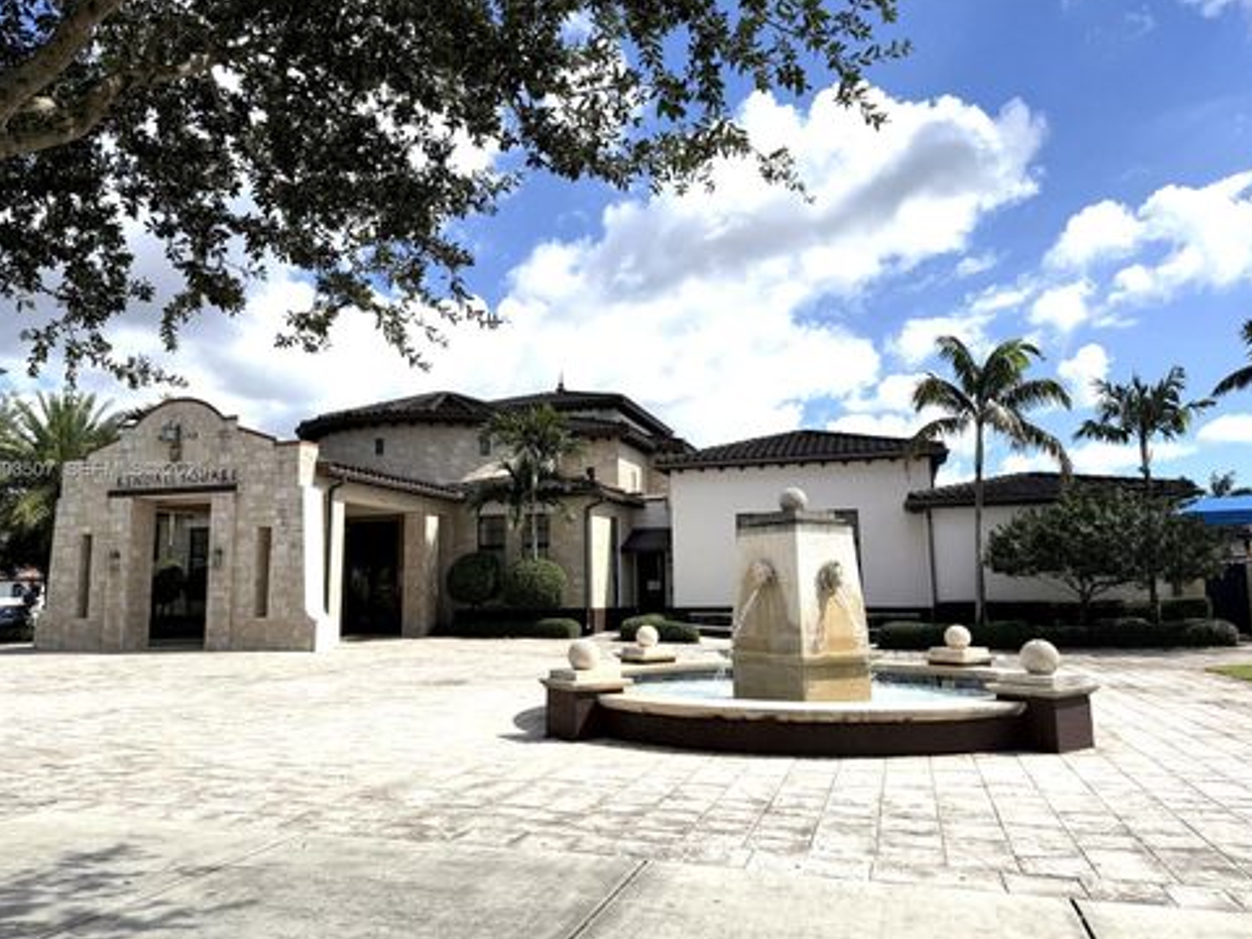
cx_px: 605
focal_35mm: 25
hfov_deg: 69.4
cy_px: 471
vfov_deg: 54.9
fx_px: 904
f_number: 1.78
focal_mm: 6.76
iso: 80
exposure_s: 1/8130
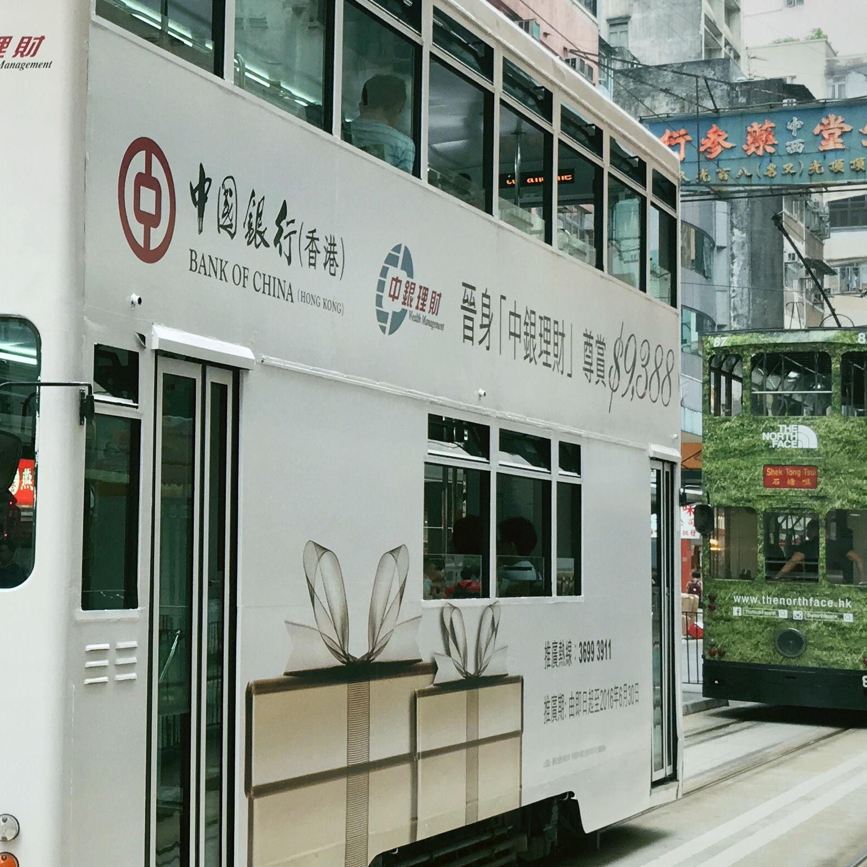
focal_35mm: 66
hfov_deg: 24.5
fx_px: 1870
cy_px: 371
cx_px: -60
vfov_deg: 26.1
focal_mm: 4.15
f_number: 2.2
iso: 32
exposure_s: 1/100
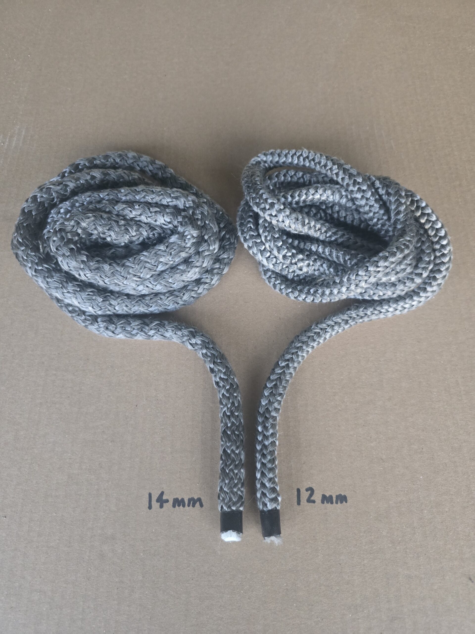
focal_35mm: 23
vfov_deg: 73.9
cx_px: 238
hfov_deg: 58.9
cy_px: 317
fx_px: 421
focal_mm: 6.3
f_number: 1.7
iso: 1600
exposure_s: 1/100
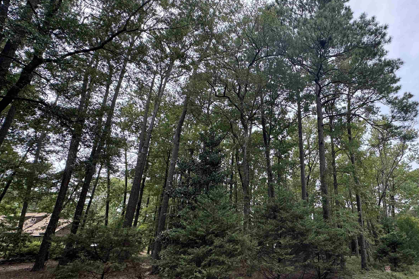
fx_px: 221
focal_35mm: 19
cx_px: 269
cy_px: 157
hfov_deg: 84.7
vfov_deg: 64.3
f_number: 2.2
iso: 40
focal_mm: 2.22
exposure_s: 1/306
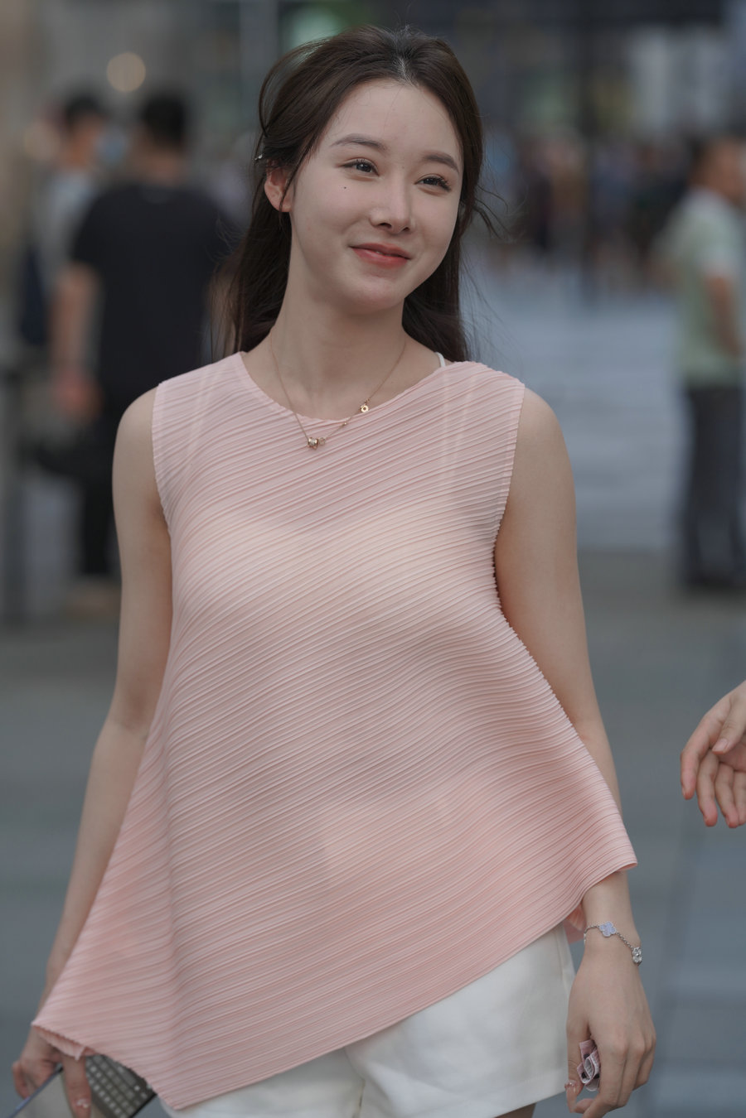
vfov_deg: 15.2
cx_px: 373
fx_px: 4196
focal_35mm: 135
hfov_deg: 10.2
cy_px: 559
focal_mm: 135
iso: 320
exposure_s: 1/400
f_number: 3.5
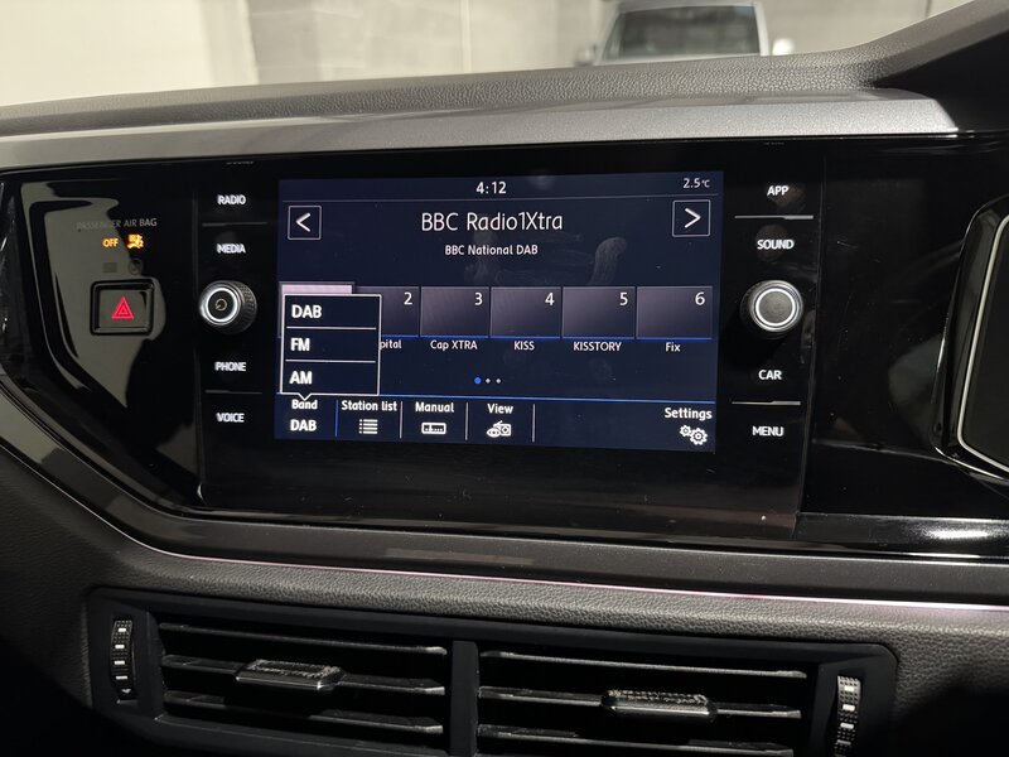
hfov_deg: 71.6
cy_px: 378
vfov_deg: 56.8
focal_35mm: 24
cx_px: 504
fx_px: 700
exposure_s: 1/25
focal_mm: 6.76
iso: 1000
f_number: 1.78
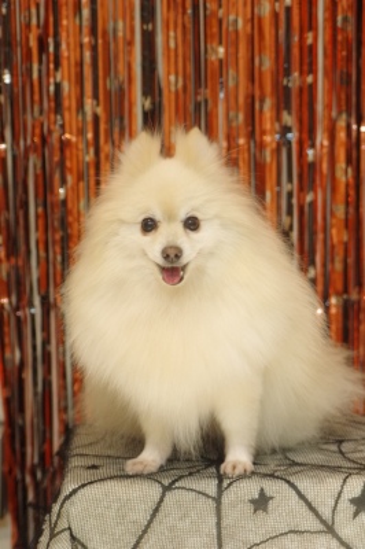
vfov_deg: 18.3
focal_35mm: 112
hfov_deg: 12.2
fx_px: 1706
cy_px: 274
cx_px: 182
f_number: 3.2
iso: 2500
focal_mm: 75
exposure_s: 1/200
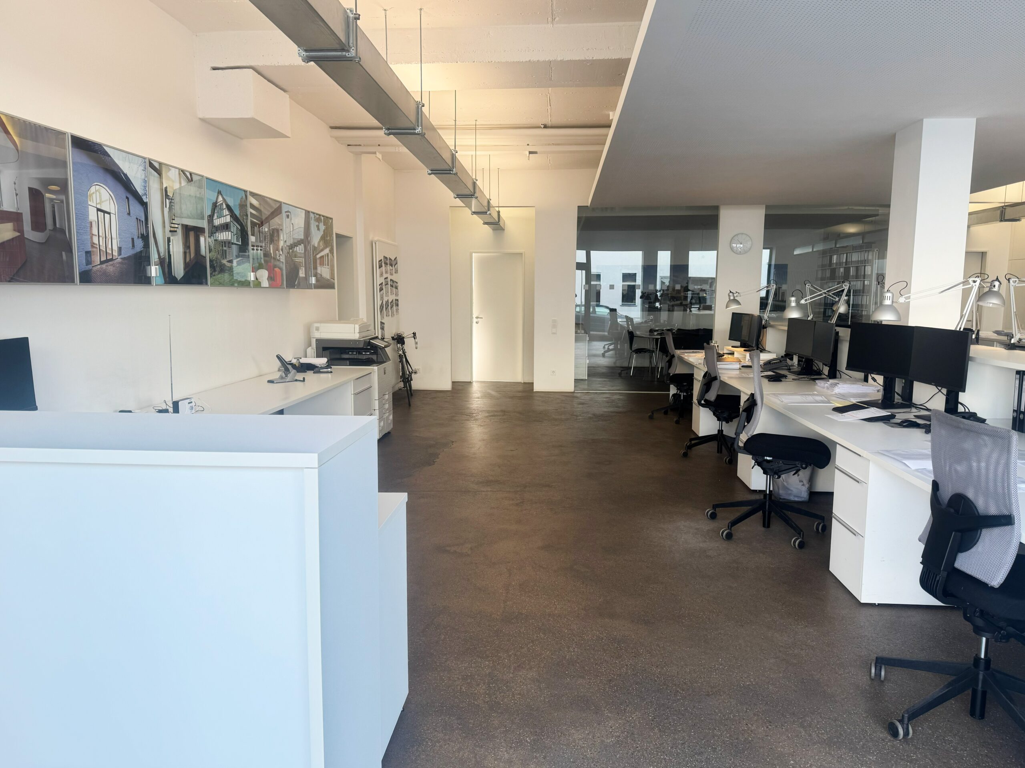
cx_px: 512
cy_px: 384
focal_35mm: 24
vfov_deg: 56.8
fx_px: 711
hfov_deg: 71.6
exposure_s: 1/121
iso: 64
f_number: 1.78
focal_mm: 6.76
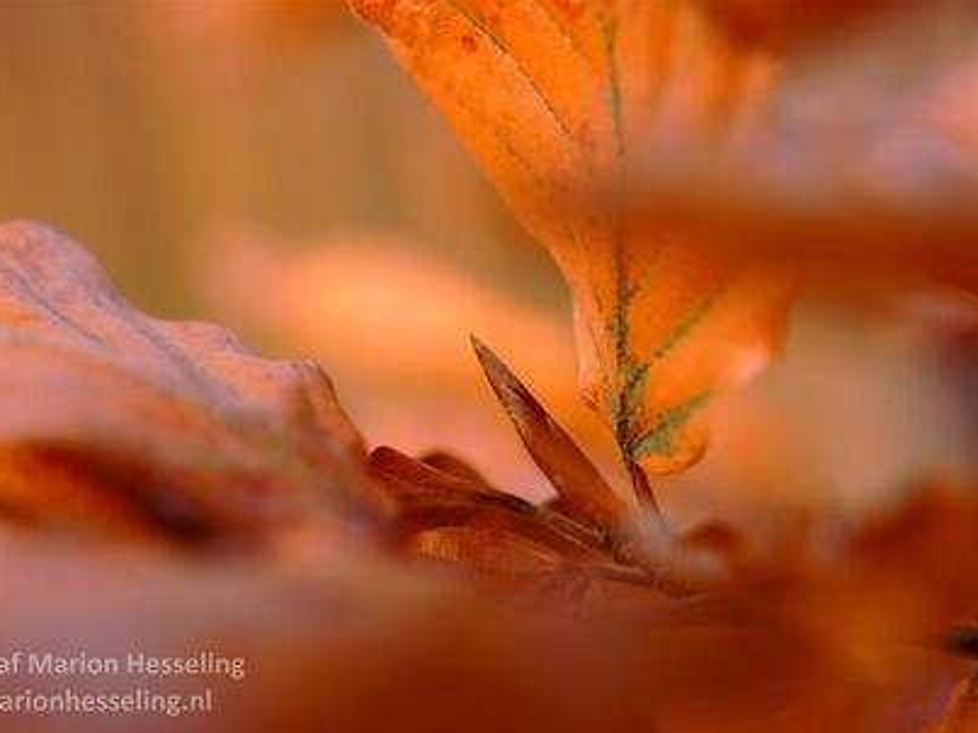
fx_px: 2557
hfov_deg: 21.6
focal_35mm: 91
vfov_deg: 16.3
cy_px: 369
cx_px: 432
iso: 100
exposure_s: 1/60
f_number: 5.6
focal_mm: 55
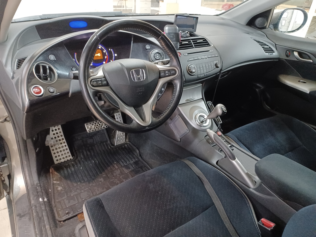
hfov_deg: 69.4
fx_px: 228
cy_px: 118
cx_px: 158
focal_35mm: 25
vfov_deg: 54.9
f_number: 1.8
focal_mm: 4.6
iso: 1000
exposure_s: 1/20
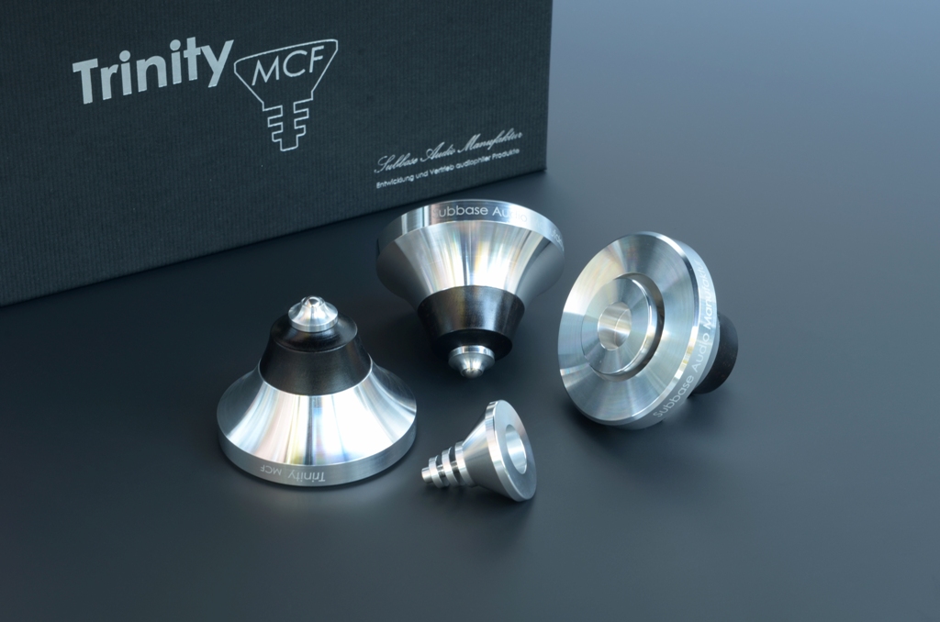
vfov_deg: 13.0
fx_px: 2736
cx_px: 470
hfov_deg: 19.5
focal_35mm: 105
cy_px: 311
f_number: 18
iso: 100
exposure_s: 2
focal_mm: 70
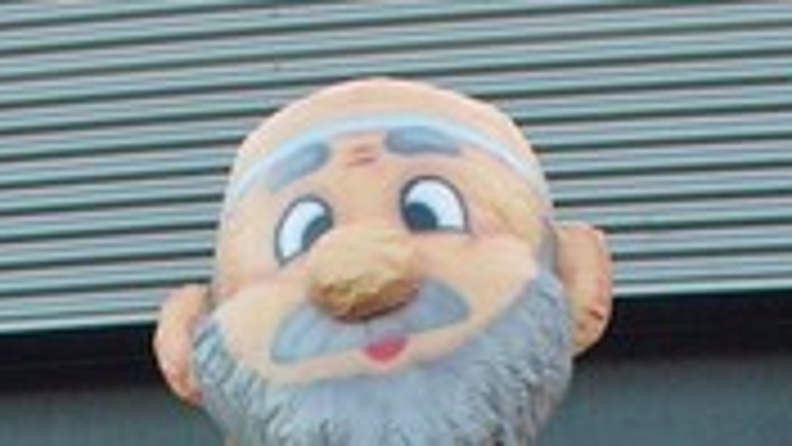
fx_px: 3087
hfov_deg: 14.6
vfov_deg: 7.7
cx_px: 310
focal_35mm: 147
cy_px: 1068
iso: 100
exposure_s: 1/50
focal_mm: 6.1
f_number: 2.8
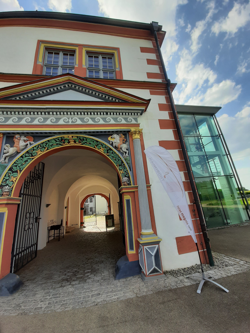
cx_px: 125
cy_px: 166
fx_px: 125
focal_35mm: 13
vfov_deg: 106.2
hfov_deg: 89.9
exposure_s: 1/622
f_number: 2.2
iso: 40
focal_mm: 1.42
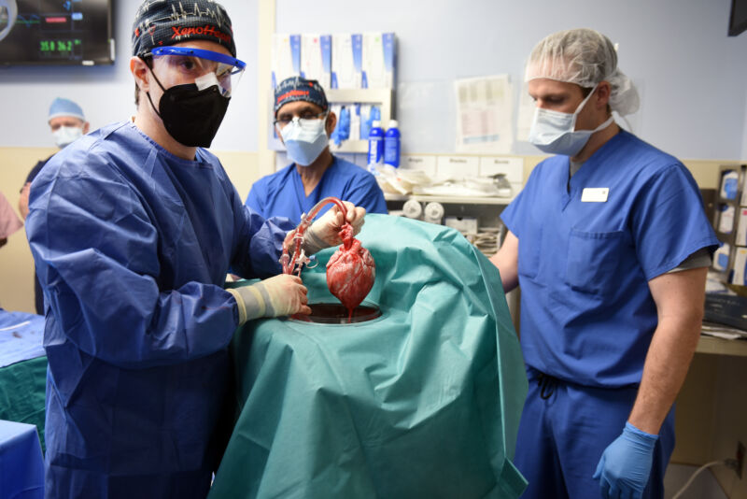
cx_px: 374
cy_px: 250
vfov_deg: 42.4
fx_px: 643
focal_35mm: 31
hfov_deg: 60.3
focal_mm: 31
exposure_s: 1/100
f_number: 3.2
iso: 640
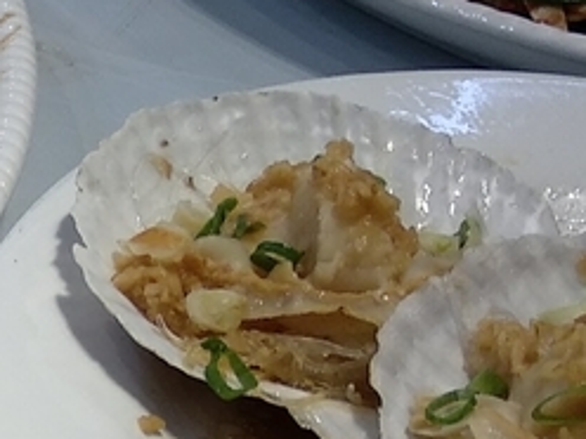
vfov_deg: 11.5
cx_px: -515
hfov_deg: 13.7
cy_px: 550
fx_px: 2133
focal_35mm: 126
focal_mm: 3.81
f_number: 2.2
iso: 100
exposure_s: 1/50
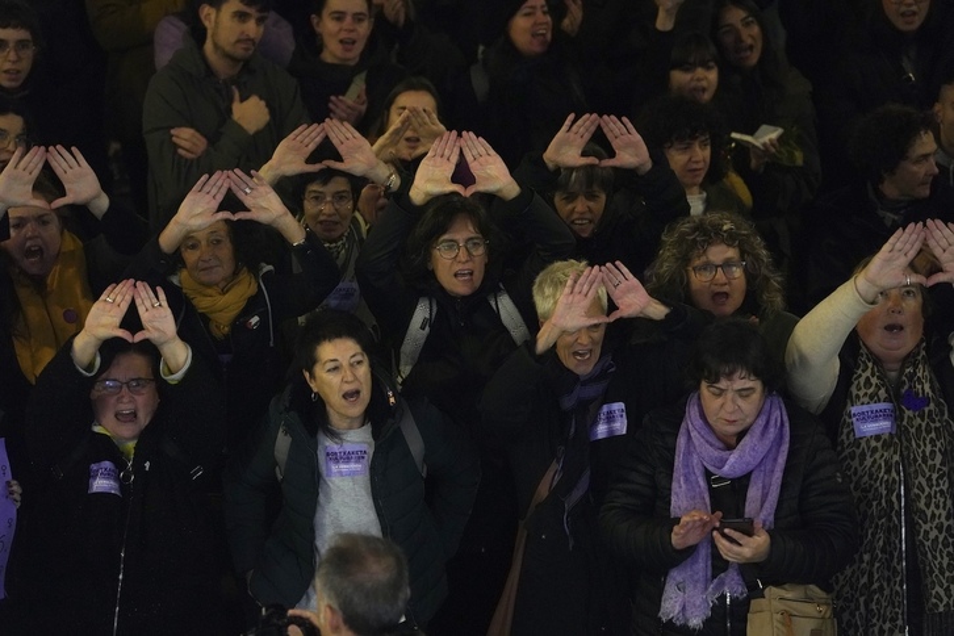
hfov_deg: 10.3
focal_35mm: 200
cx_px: 477
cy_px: 318
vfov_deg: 6.9
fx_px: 5300
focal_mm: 200
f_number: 4.5
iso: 8000
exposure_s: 1/125
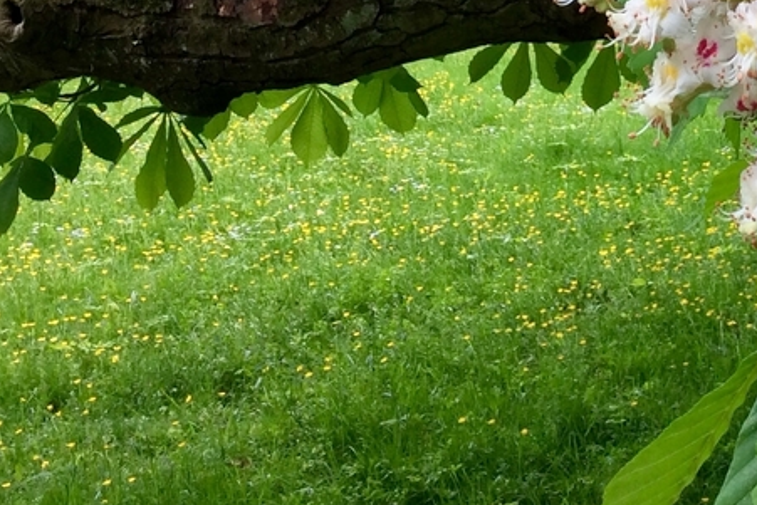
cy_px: 10
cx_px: 833
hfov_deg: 22.8
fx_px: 1767
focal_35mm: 84
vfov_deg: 16.0
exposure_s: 1/309
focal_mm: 3.3
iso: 32
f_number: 2.4
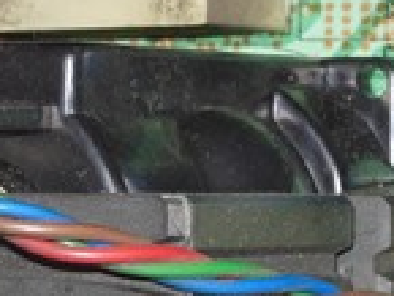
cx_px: 0
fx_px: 2677
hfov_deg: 8.4
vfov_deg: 6.3
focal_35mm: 235
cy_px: 209
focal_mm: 13.6
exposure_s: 1/60
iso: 200
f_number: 4.4
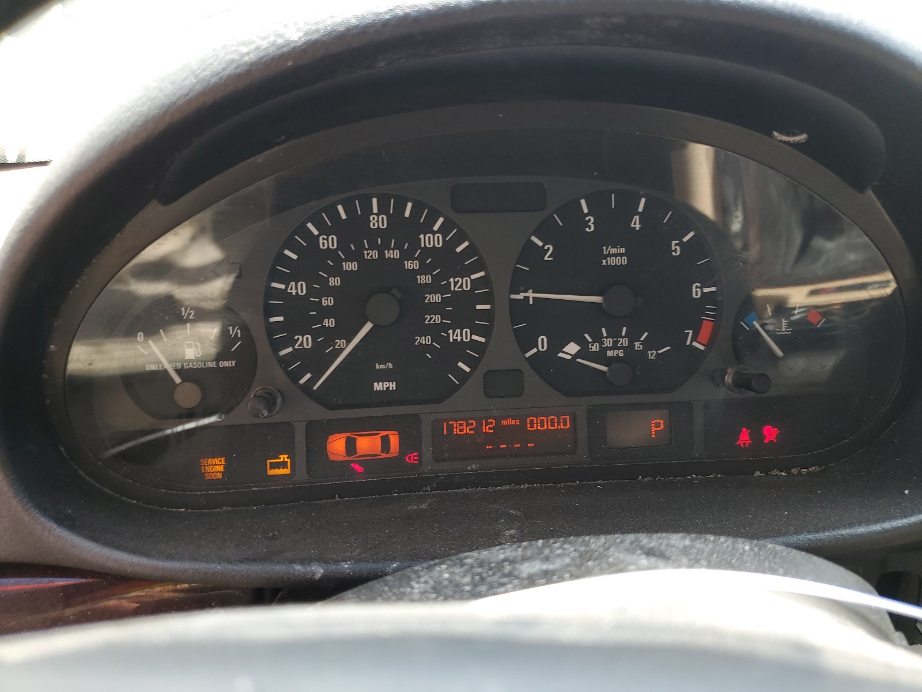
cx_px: 461
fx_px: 693
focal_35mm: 26
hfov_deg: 67.3
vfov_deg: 53.1
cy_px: 346
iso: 50
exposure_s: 1/244
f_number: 1.5
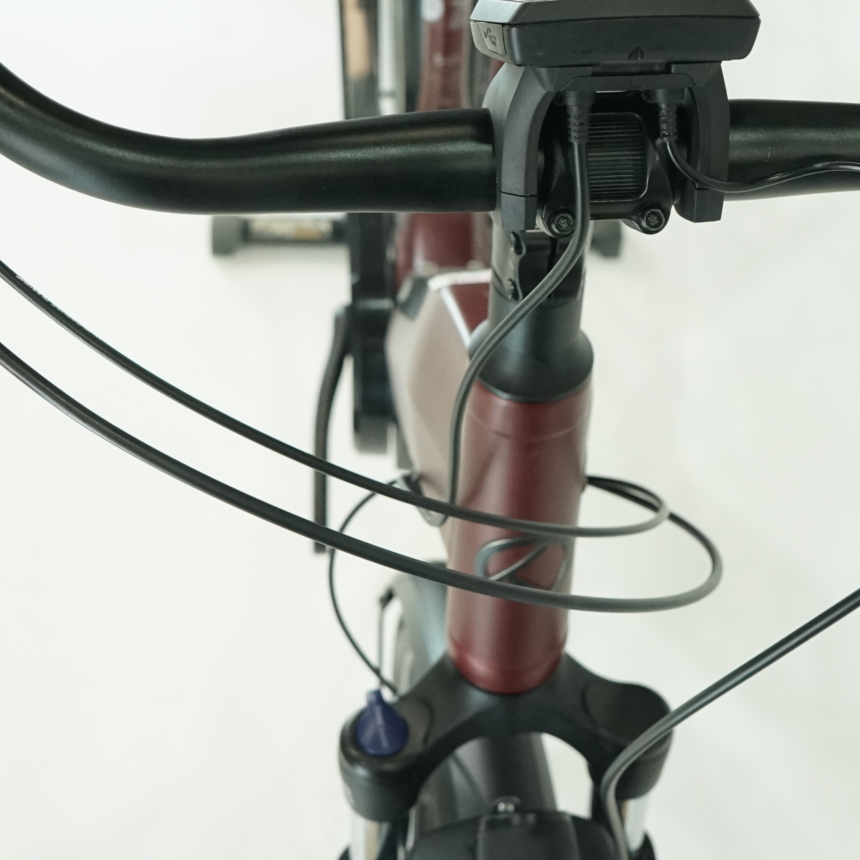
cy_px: 284
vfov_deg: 25.2
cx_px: 504
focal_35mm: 68
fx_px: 1911
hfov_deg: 25.3
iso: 2500
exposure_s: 1/200
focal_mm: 33
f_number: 6.3
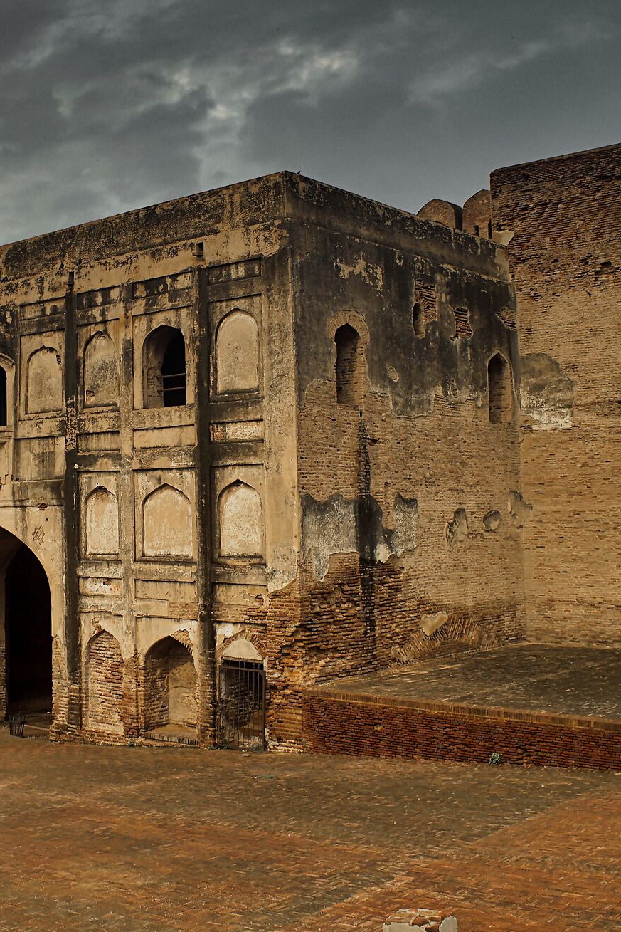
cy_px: 456
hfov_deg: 29.7
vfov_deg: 44.5
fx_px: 1138
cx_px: 112
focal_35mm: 44
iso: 100
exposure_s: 1/250
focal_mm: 24
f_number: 5.6
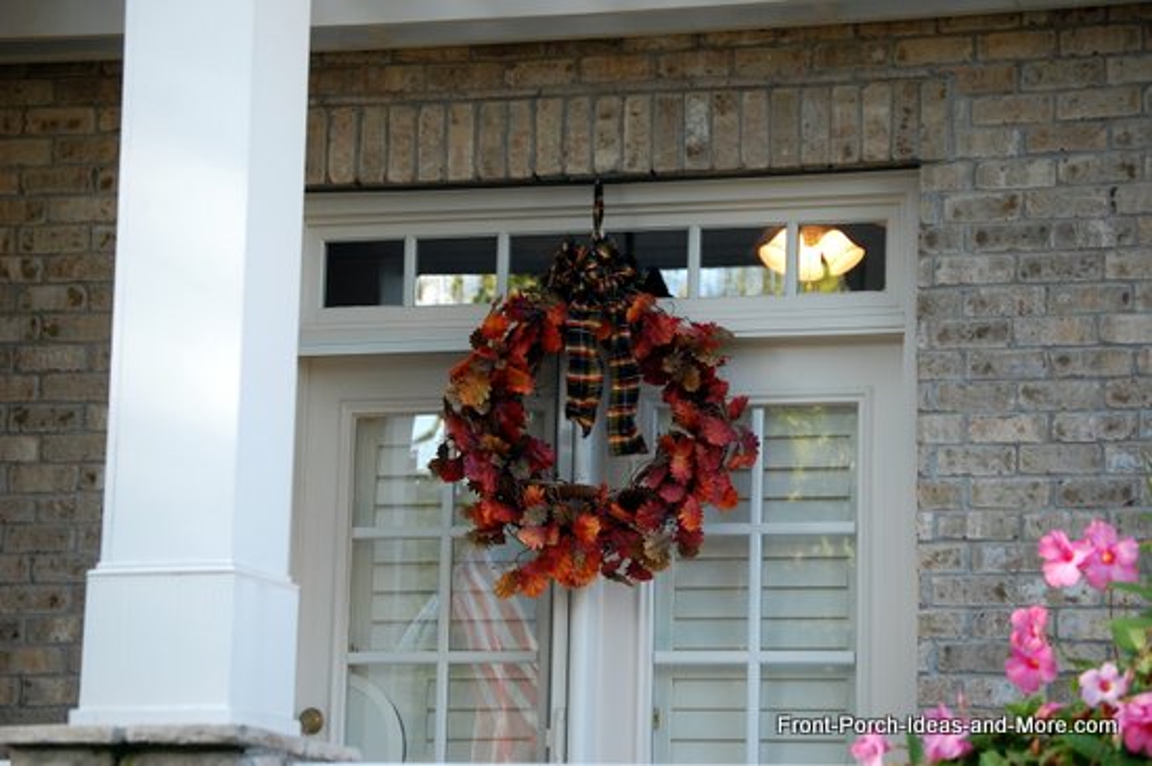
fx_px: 3742
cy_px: 383
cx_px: 576
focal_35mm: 117
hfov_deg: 17.5
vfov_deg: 11.7
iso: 400
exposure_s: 1/200
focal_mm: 78
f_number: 4.5
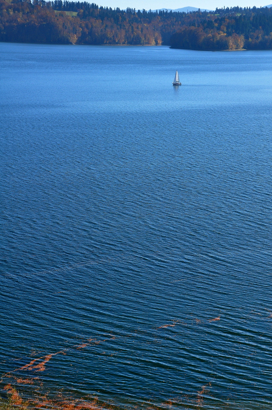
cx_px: 140
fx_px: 887
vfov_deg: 26.0
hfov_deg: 17.4
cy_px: 199
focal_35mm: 78
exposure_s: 1/400
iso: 400
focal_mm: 50
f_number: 10
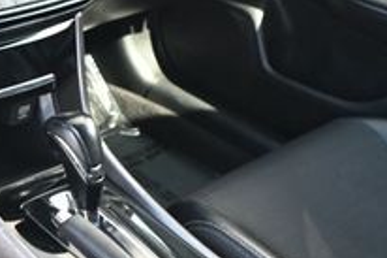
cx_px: -148
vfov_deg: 15.4
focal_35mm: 89
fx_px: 951
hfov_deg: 20.5
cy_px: 96
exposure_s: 1/125
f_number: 3.8
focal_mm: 19
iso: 500
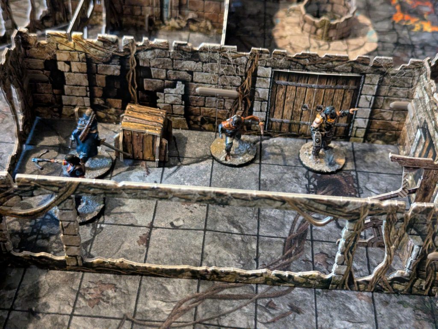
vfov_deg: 30.3
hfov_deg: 39.6
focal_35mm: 48
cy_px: 164
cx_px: 219
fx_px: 608
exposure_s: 1/16.7
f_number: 1.85
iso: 943
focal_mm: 6.81
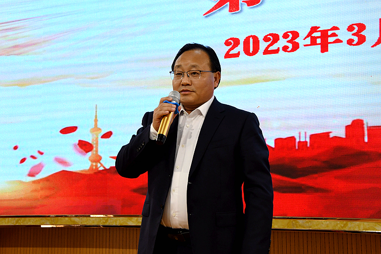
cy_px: 127
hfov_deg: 29.2
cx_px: 190
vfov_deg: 19.7
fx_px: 730
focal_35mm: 69
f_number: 6.3
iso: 1000
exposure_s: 1/250
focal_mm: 46
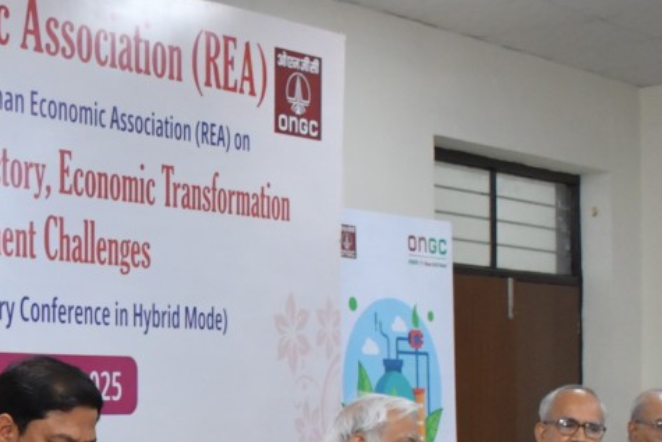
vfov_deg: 14.6
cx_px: -118
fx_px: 1692
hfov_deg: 20.8
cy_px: 448
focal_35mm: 92
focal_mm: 18
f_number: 5.6
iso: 1250
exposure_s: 1/125
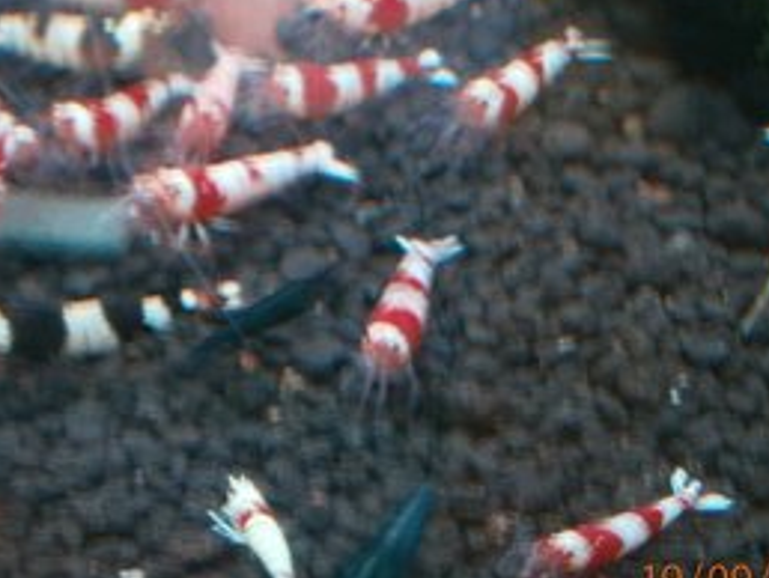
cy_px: 139
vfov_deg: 16.2
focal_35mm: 91
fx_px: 2023
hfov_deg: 21.4
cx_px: 212
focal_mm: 8.3
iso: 125
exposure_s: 1/6
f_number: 3.4
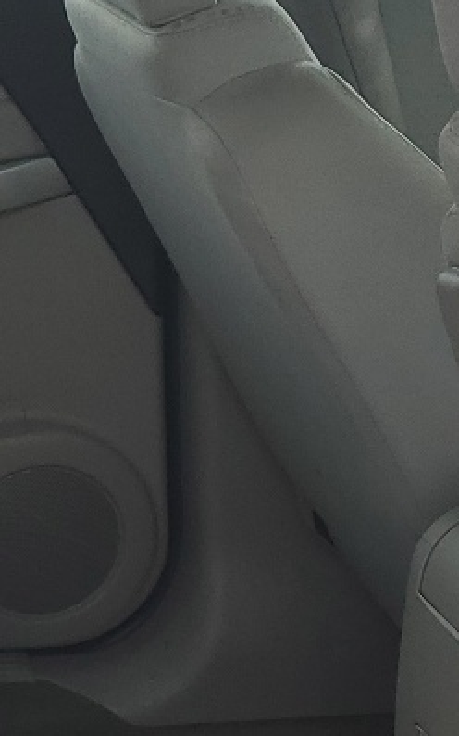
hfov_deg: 11.0
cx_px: -385
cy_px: 426
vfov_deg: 18.8
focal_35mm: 111
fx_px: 2222
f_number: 1.5
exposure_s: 1/435
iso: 50
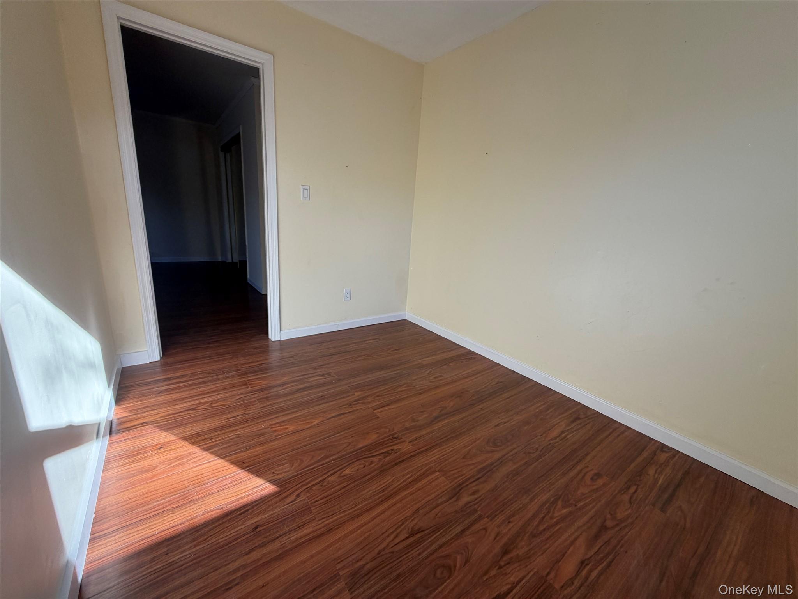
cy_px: 300
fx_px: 323
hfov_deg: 102.1
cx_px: 399
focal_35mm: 14
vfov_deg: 85.7
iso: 64
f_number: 2.2
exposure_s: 1/121
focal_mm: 2.22
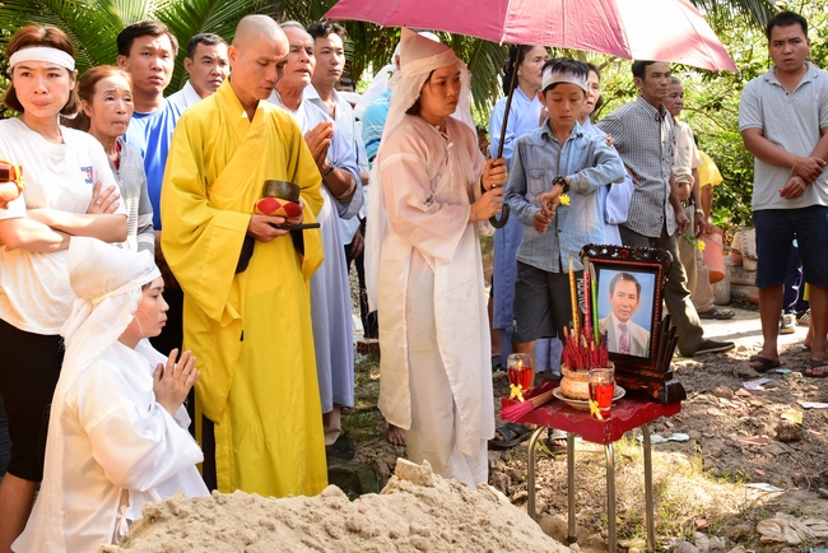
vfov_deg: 30.5
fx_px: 1012
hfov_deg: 44.5
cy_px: 276
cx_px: 414
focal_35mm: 44
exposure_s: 1/100
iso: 1250
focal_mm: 44
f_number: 13
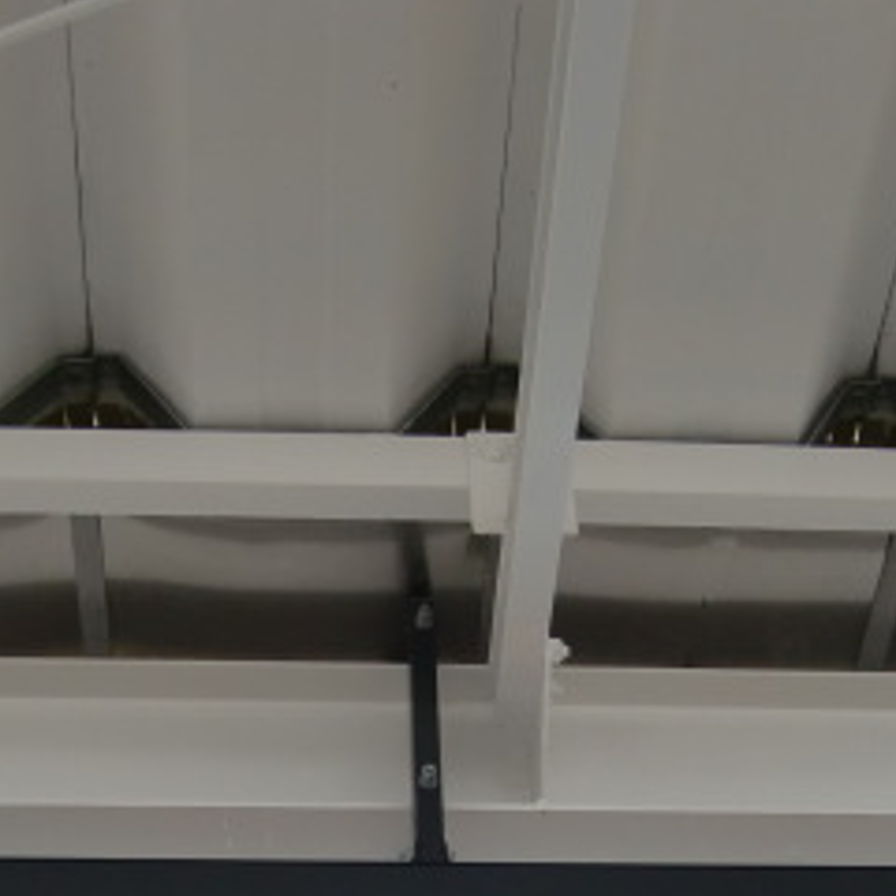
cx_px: 403
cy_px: 847
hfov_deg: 26.1
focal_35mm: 66
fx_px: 1933
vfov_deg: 25.1
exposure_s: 1/60
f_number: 2.6
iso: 160
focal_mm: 4.9
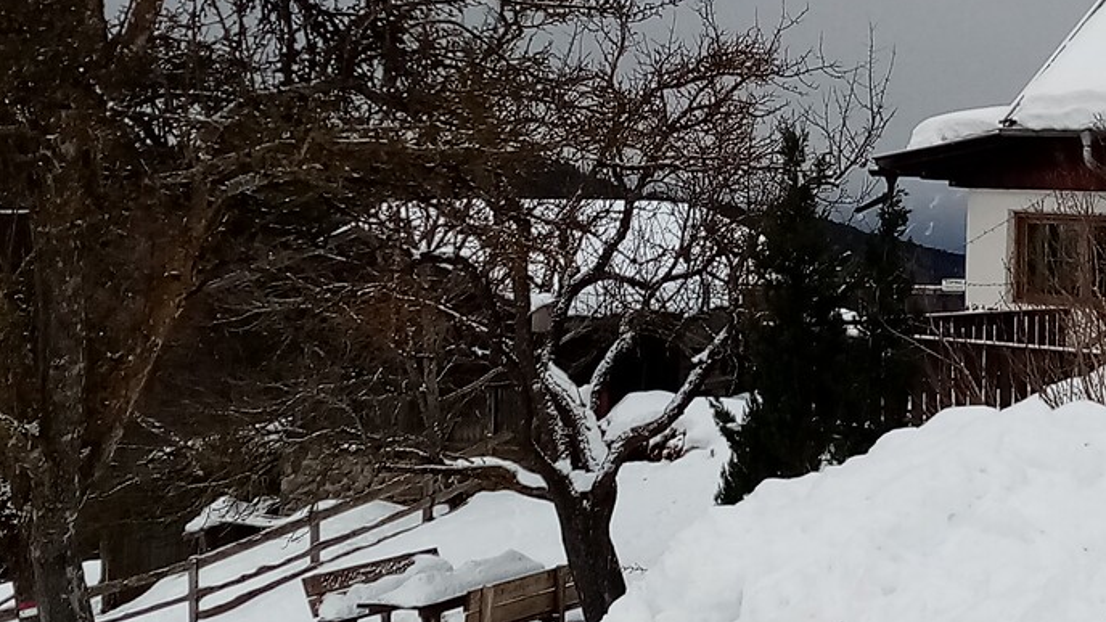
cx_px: 945
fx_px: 2317
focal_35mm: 79
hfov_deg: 26.2
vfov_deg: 15.1
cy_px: 80
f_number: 1.8
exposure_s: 1/659
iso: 105
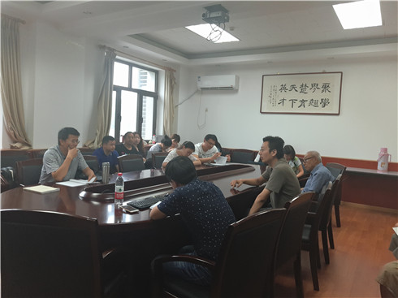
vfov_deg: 45.4
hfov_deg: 58.4
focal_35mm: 31
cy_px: 149
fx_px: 356
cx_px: 199
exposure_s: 1/33
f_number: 2.2
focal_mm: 4.73
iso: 125
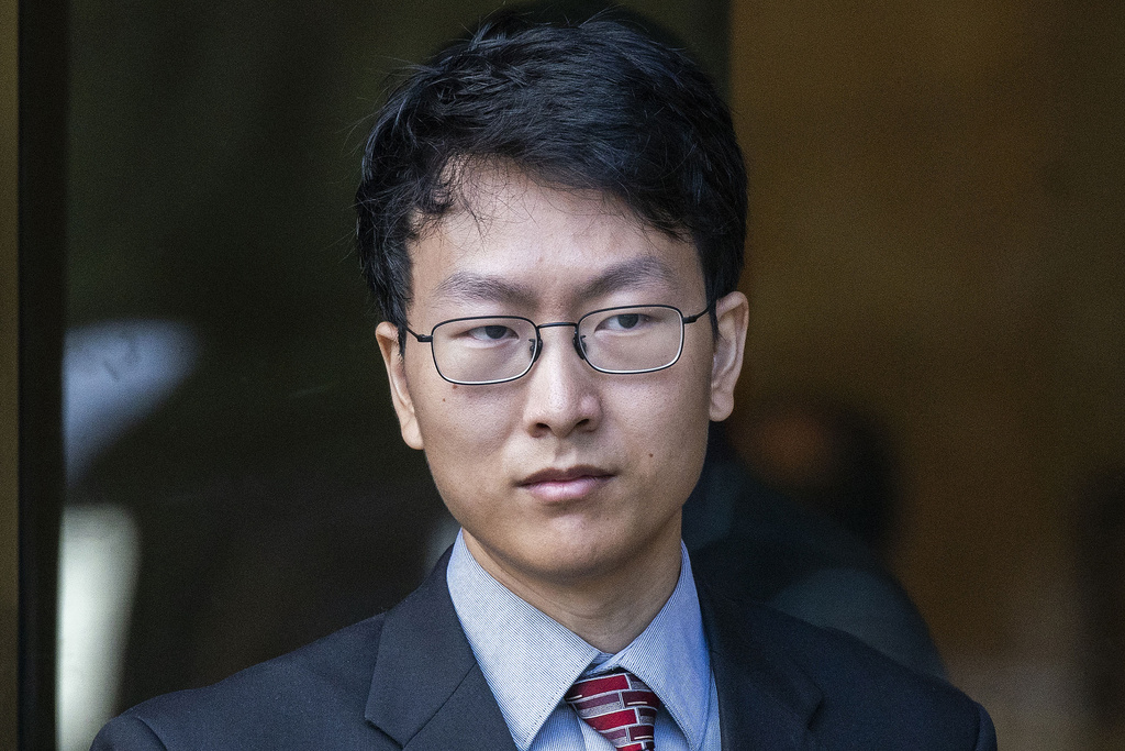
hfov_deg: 5.2
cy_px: 376
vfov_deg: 3.4
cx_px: 562
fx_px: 12501
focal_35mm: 400
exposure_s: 1/1600
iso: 2500
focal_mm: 400
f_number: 5.6
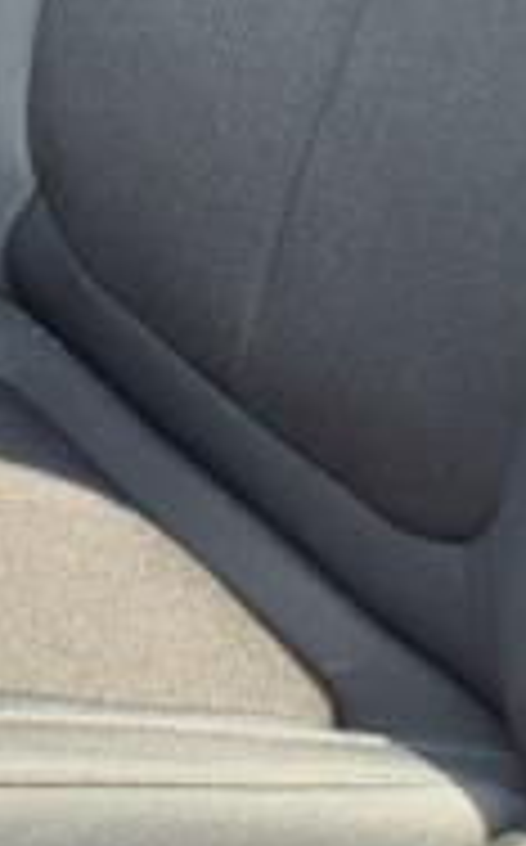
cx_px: -364
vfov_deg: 13.0
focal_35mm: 156
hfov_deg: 8.1
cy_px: -220
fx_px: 3589
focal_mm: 3.58
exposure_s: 1/182
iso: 40
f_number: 1.9
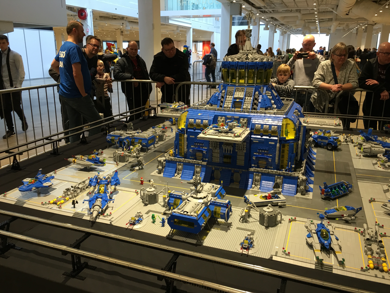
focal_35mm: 29
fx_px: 327
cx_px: 195
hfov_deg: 61.7
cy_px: 146
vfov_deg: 48.2
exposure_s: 1/17
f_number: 2.2
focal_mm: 4.15
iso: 50
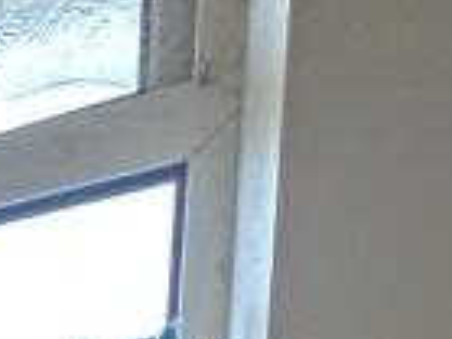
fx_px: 1344
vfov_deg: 10.5
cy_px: 988
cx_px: -1138
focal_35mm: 103
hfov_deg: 9.5
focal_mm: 2.22
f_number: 2.2
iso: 125
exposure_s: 1/100
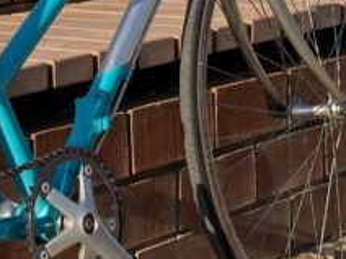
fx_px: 1349
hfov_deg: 14.3
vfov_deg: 11.0
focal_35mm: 135
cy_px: 80
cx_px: -28
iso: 20
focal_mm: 3.99
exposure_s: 1/960
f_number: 1.8
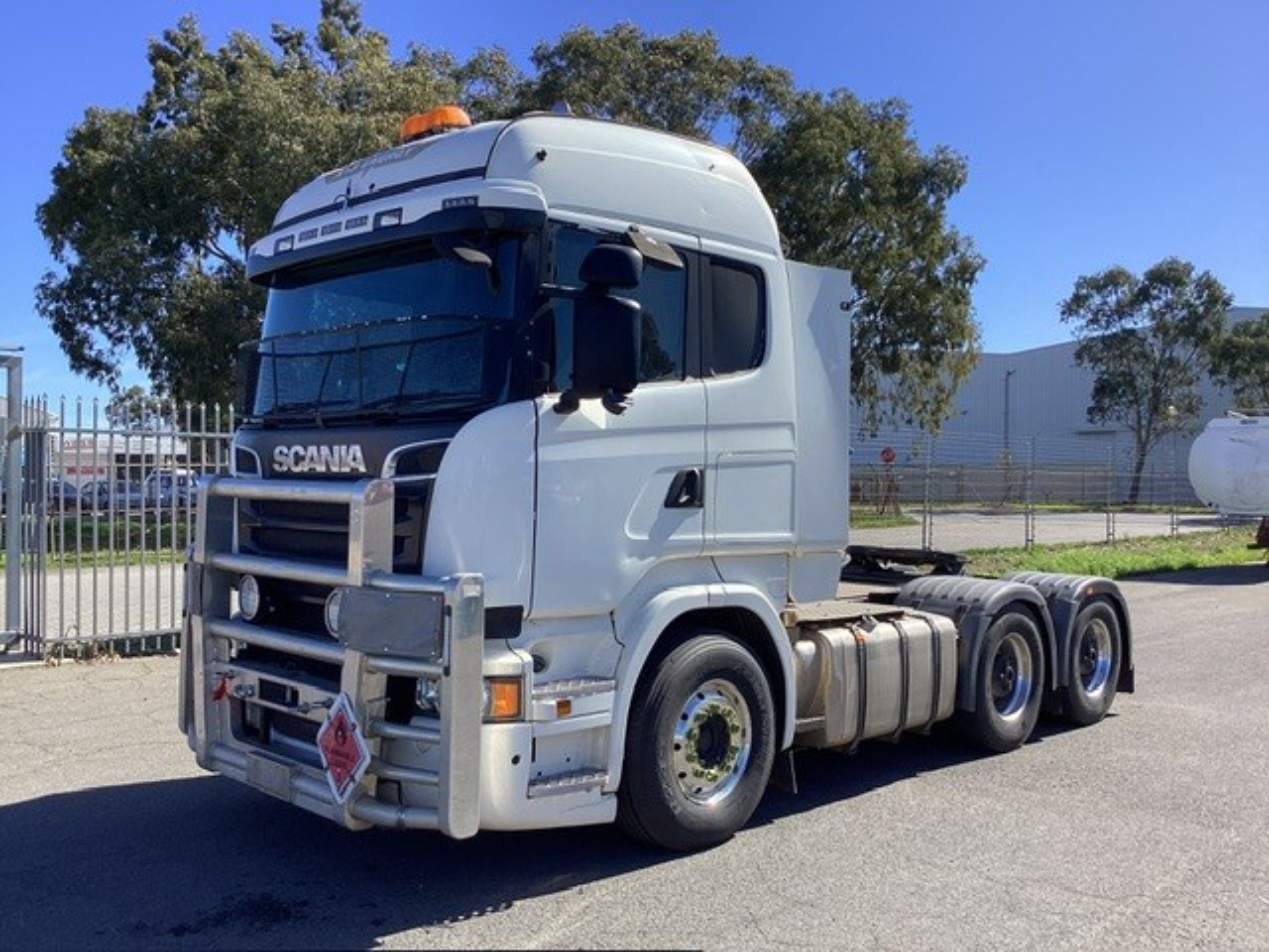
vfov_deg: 45.4
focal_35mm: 31
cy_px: 476
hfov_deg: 58.4
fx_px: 1136
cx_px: 634
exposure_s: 1/876
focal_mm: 3.3
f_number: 2.4
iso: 25
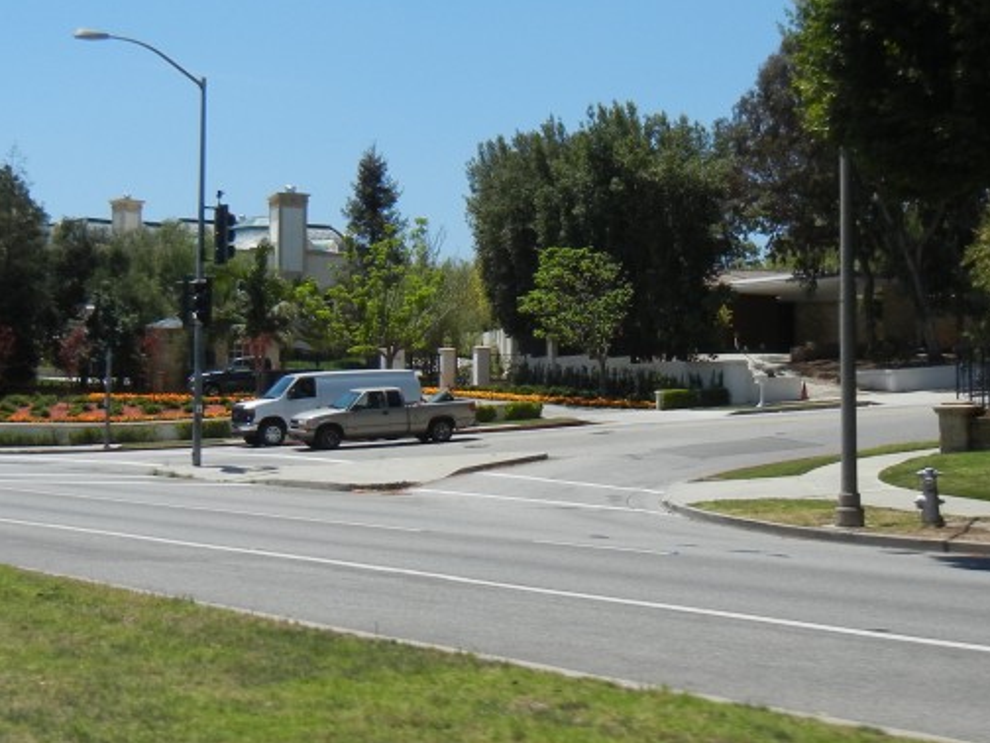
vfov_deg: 24.0
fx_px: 1745
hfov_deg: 31.6
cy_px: 275
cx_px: 562
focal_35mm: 61
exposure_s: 1/518
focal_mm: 5.4
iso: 160
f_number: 7
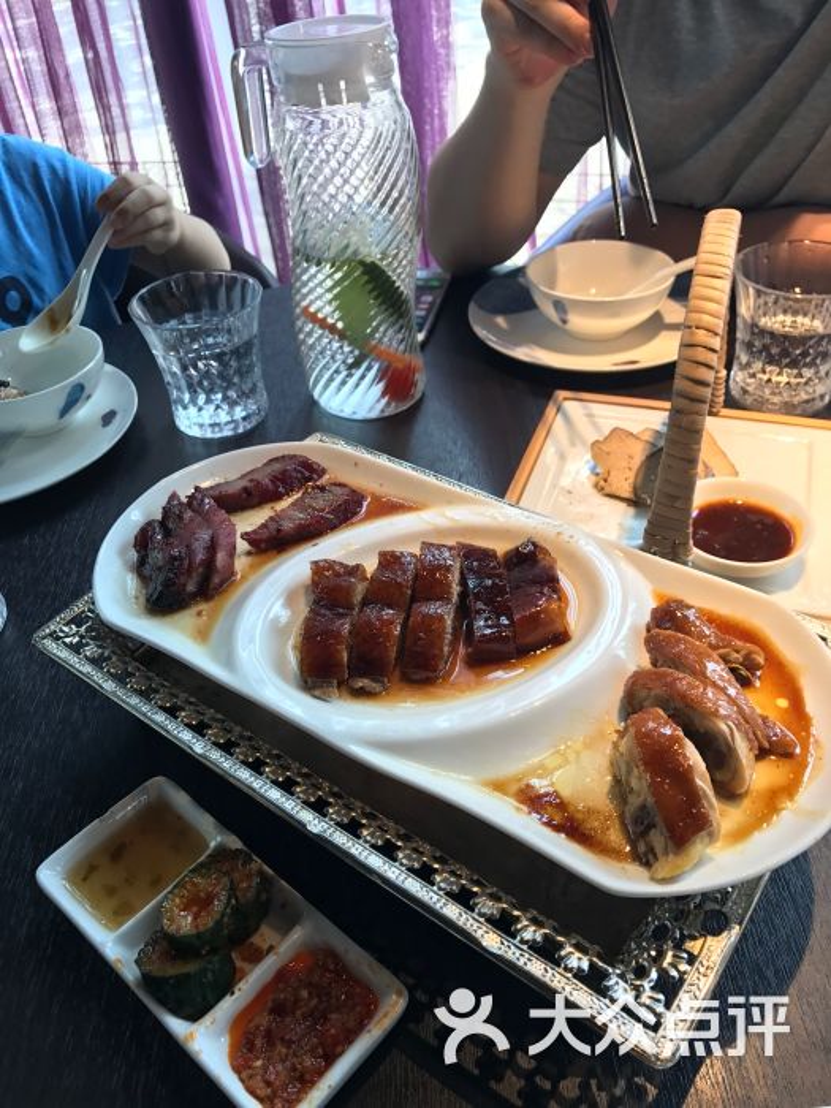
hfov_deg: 49.7
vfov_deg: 63.4
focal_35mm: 28
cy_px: 554
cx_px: 416
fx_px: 896
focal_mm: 3.99
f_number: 1.8
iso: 25
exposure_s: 1/50
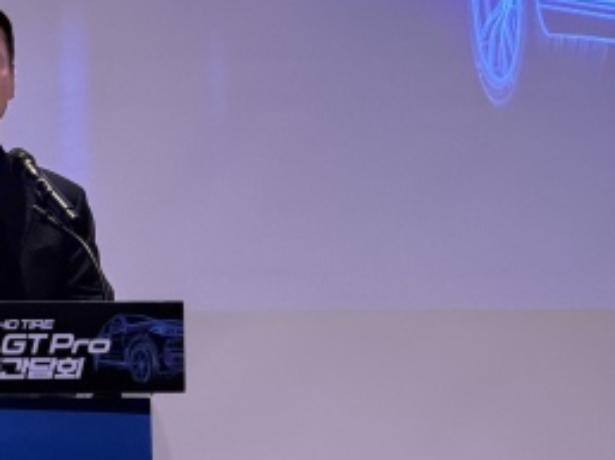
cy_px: 83
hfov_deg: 8.4
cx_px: -29
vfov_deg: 6.4
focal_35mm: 233
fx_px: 4136
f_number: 2.8
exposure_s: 1/80
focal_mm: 16.89
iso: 400
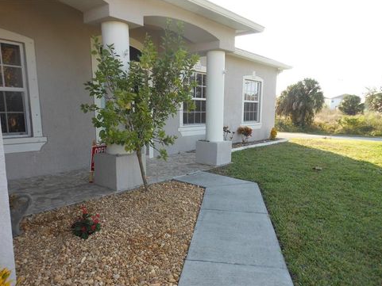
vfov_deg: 53.1
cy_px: 147
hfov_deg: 67.3
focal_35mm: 26
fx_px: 287
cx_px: 186
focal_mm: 4.5
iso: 80
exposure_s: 1/200
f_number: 3.2
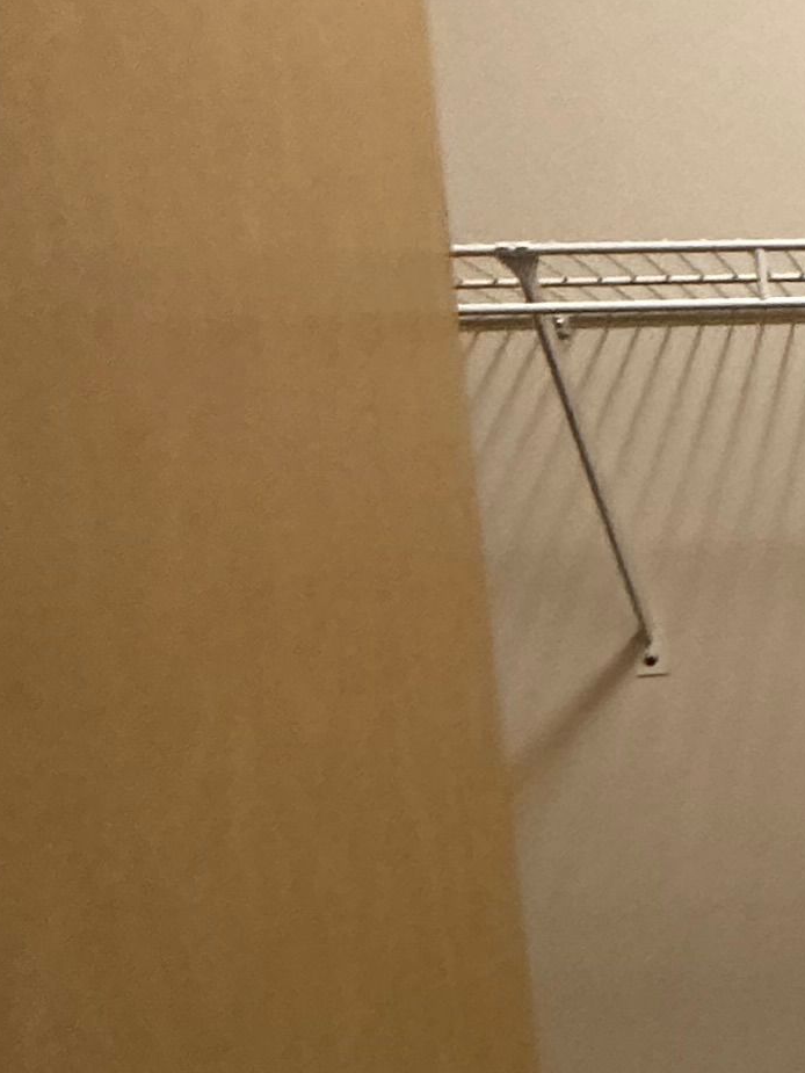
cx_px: 1479
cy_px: 767
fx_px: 1891
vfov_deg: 31.3
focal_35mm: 61
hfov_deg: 18.4
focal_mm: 2.22
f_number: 2.2
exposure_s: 1/59
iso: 500
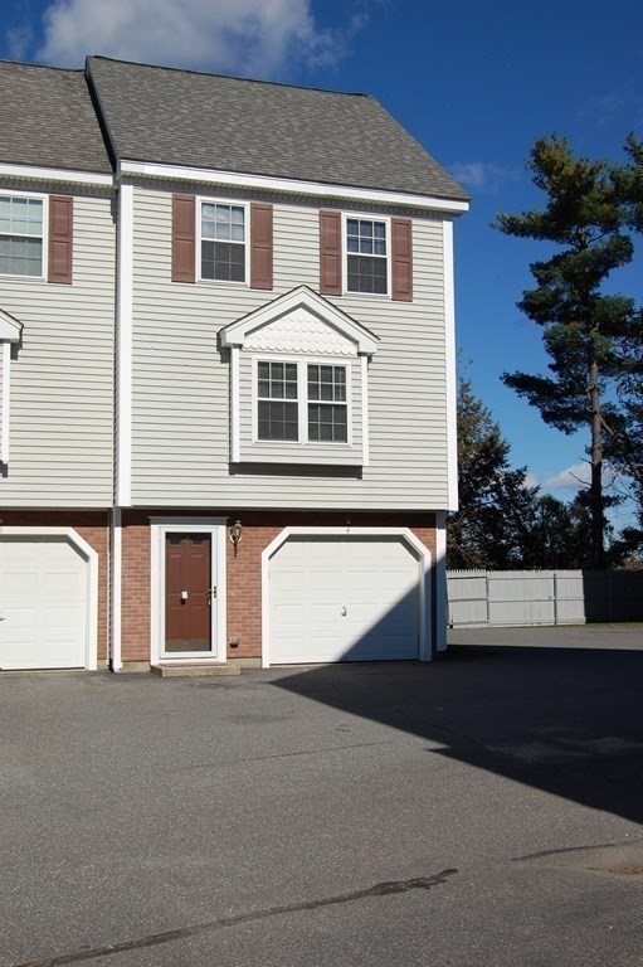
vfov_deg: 49.6
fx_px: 1046
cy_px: 484
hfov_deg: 34.2
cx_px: 322
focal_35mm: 39
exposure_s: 1/500
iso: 200
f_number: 13
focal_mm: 26
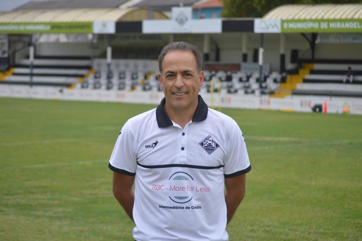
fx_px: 934
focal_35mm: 93
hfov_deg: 21.9
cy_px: 120
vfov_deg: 14.7
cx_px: 181
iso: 100
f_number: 4.2
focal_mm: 62
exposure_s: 1/640
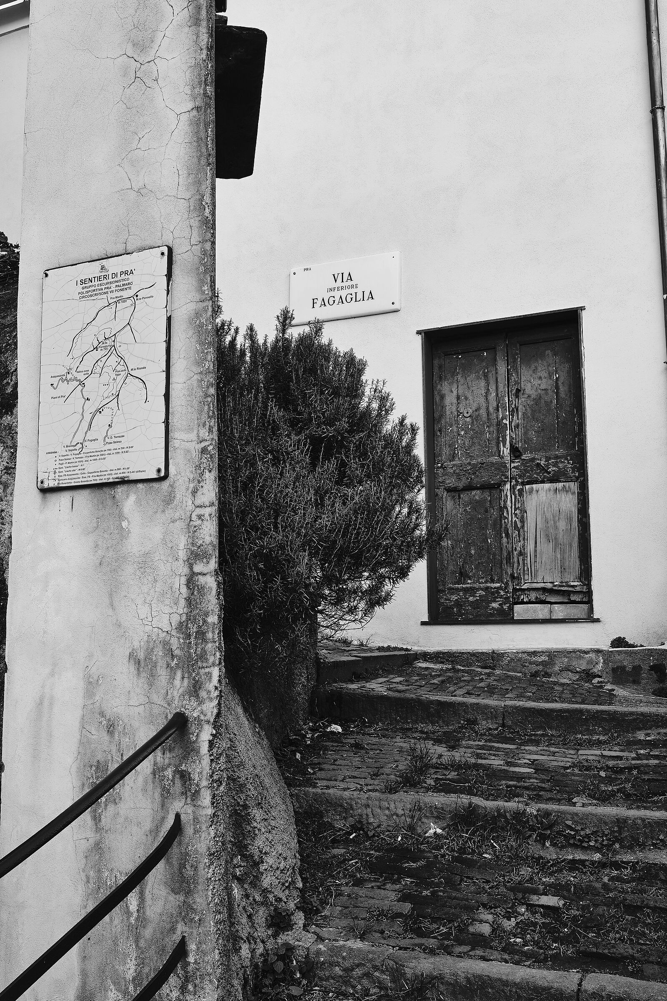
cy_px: 500
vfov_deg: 54.4
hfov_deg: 37.9
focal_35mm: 35
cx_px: 334
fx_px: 973
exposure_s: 1/12
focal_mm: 23
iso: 200
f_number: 10
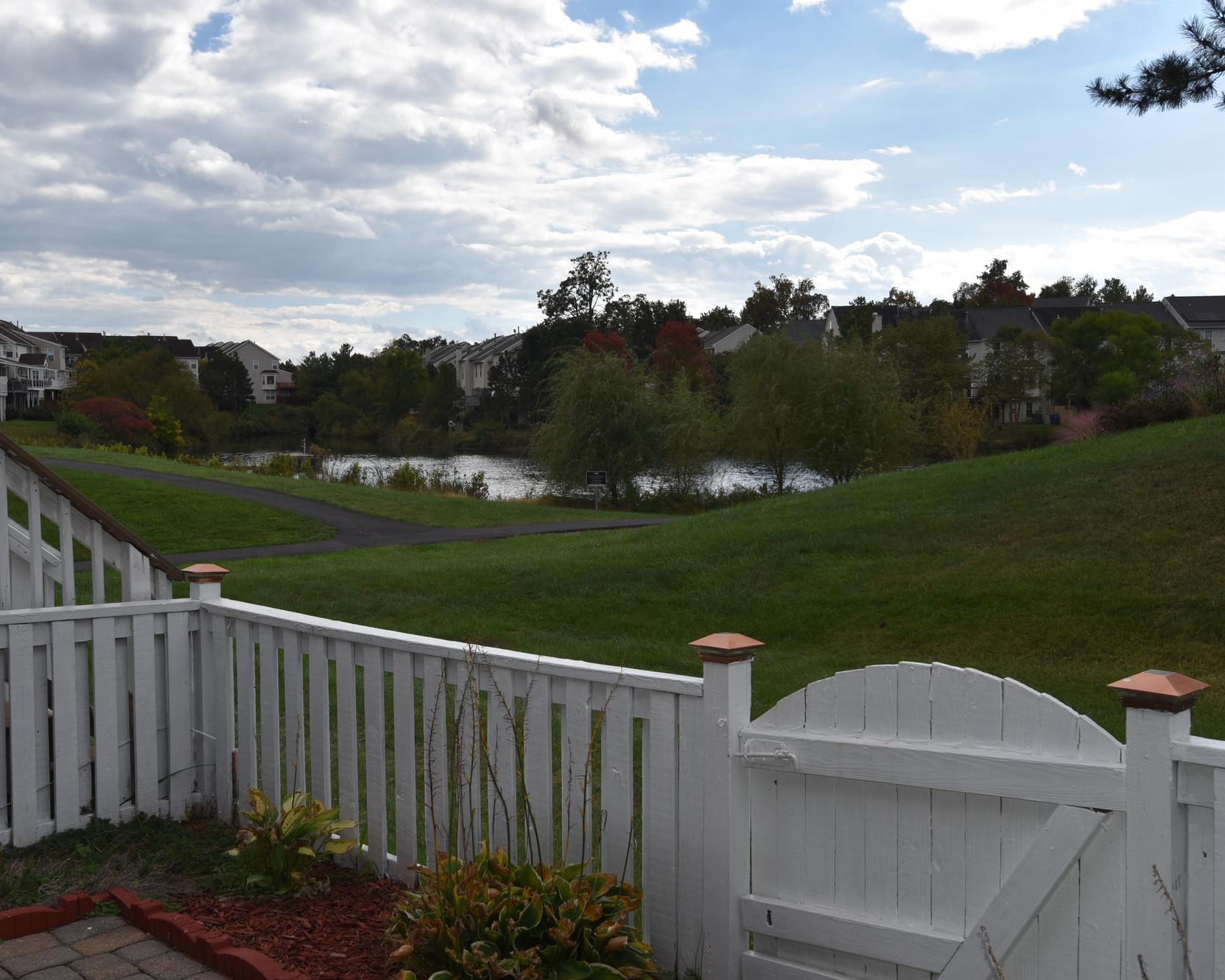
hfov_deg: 48.9
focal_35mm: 37
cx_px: 529
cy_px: 486
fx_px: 1341
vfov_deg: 40.1
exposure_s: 1/200
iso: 100
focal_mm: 32
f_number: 10
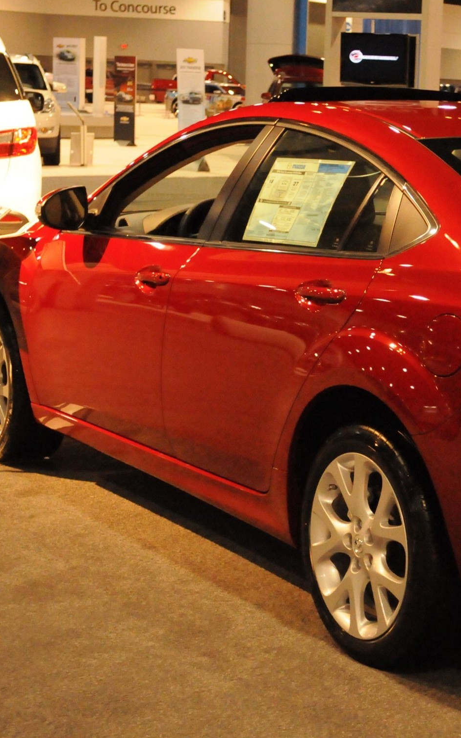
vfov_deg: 23.3
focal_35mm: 89
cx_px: 494
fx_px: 1786
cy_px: 373
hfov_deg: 14.4
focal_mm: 35
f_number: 5
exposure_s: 1/160
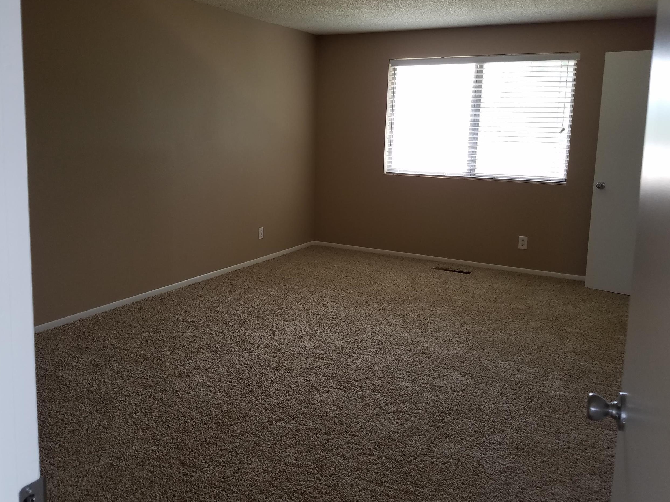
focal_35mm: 32
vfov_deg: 44.0
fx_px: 619
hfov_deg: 56.8
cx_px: 323
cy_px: 207
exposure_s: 1/60
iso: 64
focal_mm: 4.2
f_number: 1.7
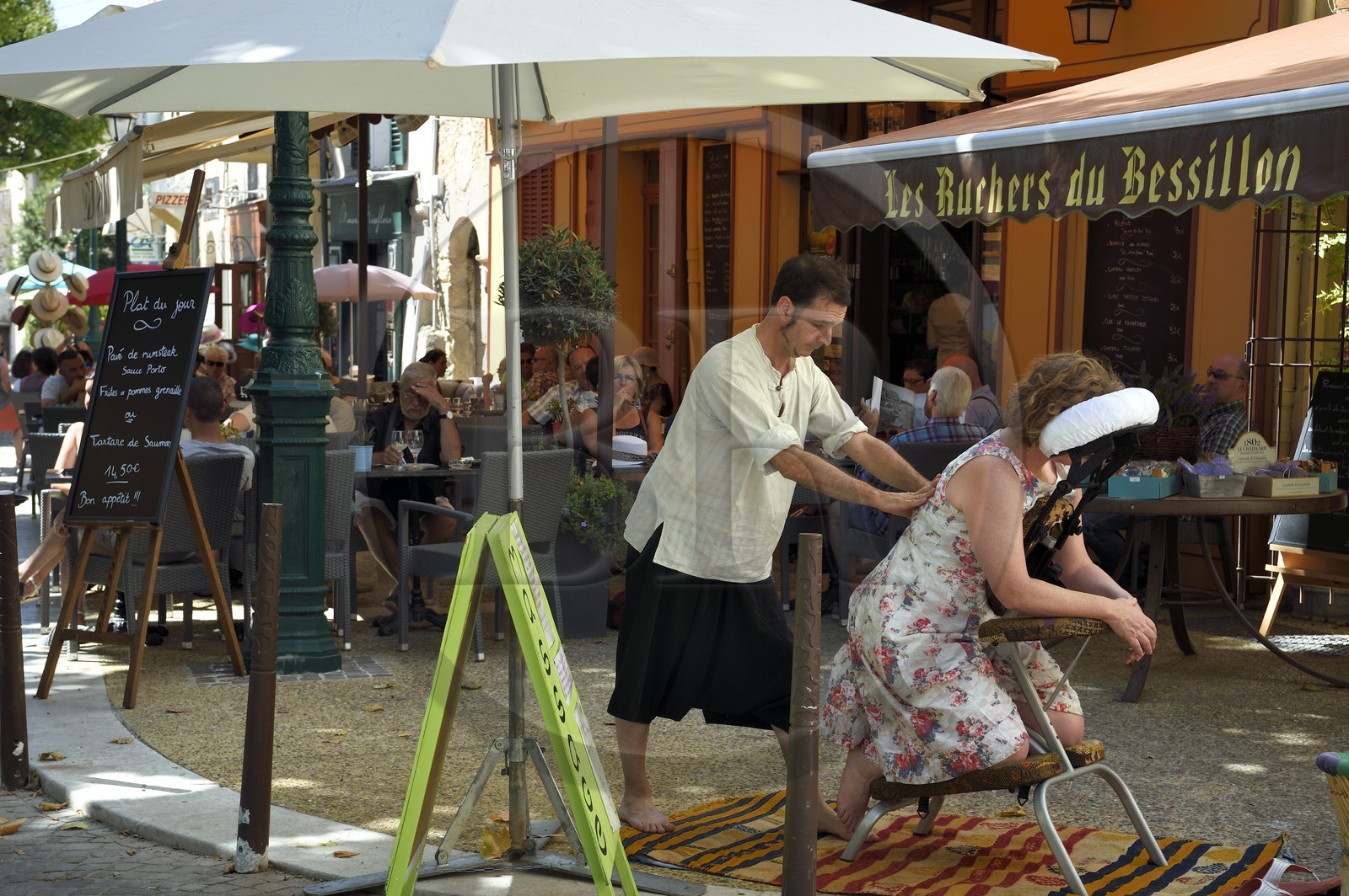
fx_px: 2321
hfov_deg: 32.4
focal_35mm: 62
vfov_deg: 21.9
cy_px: 448
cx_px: 674
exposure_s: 1/200
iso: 200
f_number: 9
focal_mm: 62
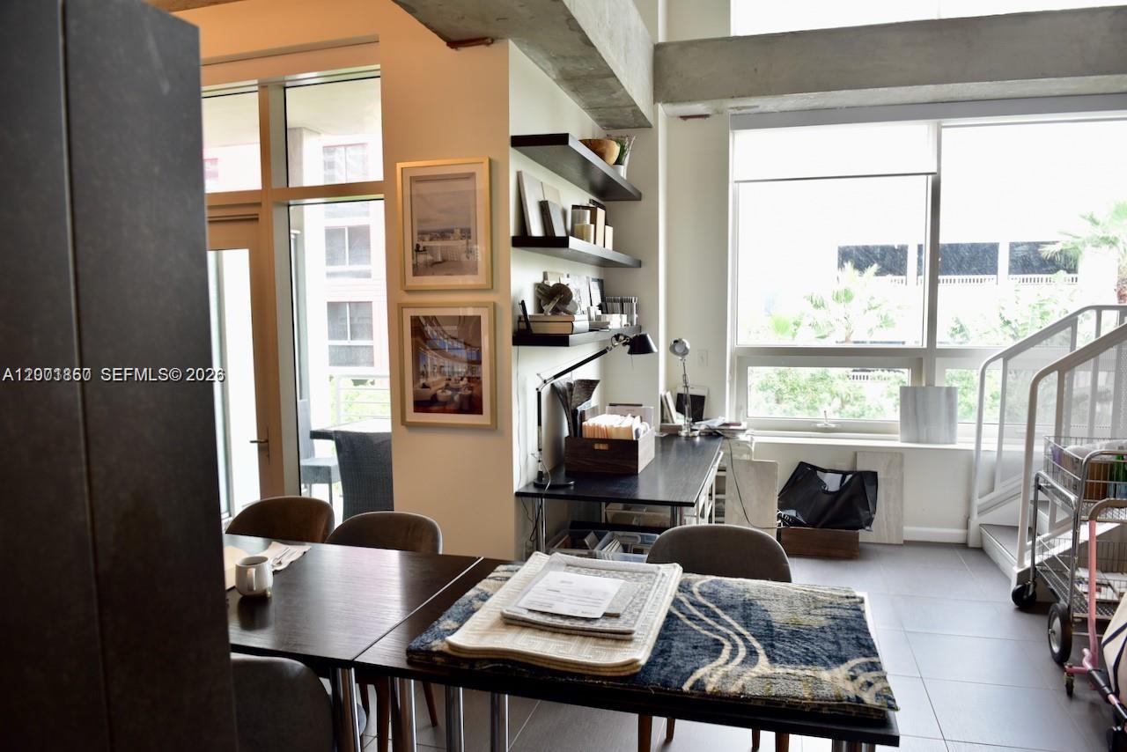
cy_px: 376
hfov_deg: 73.7
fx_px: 751
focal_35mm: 24
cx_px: 564
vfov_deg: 53.2
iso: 500
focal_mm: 24
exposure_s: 1/30
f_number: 4.5
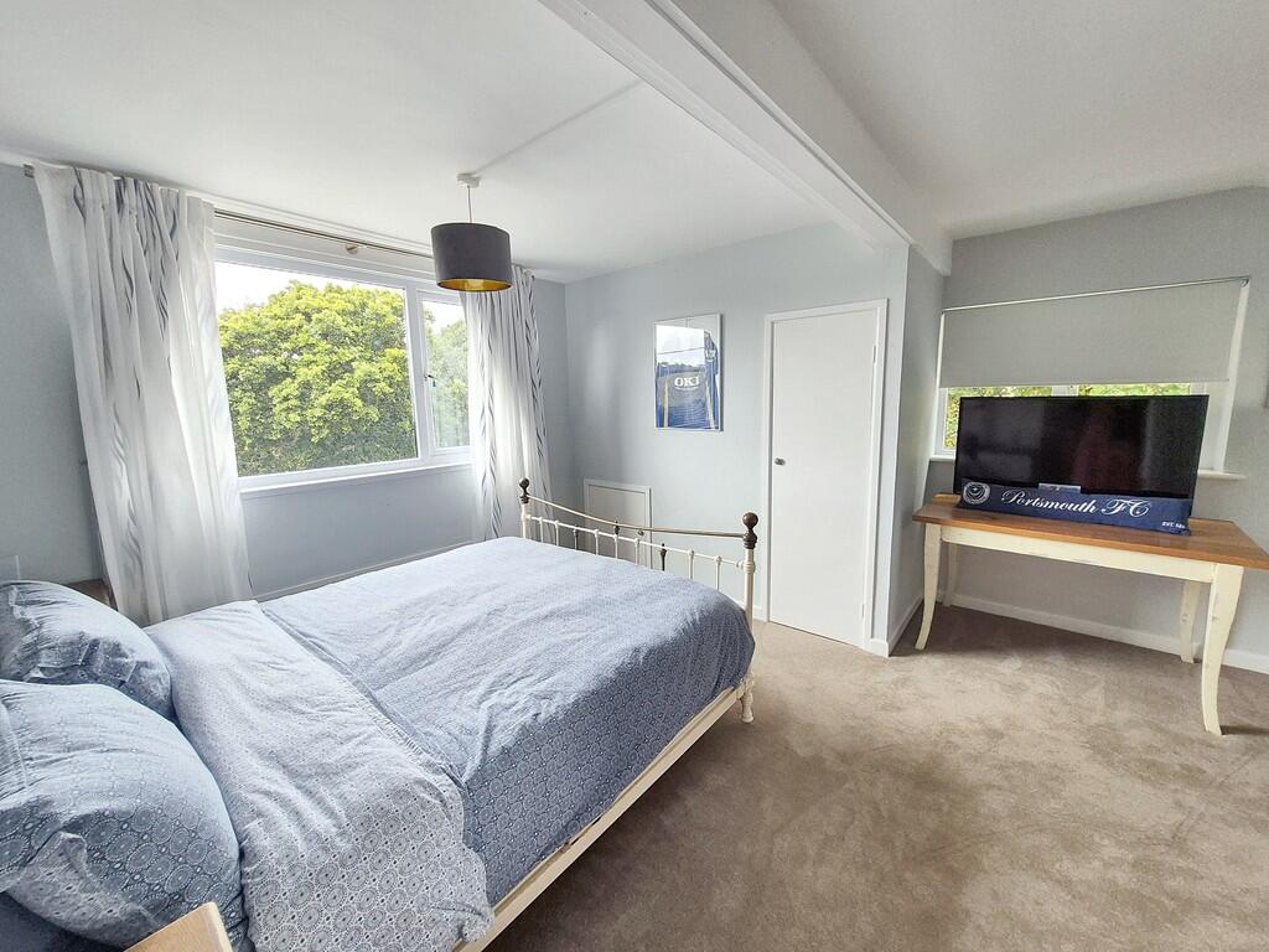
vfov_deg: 89.9
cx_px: 634
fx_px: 477
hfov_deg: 106.2
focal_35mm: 13
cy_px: 476
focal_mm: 1.7
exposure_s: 1/100
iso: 64
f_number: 2.2
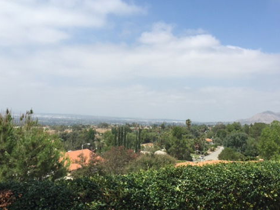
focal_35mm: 39
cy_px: 118
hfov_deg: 47.8
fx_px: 315
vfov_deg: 36.8
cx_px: 148
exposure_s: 1/2475
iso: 32
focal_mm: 4.15
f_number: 2.2
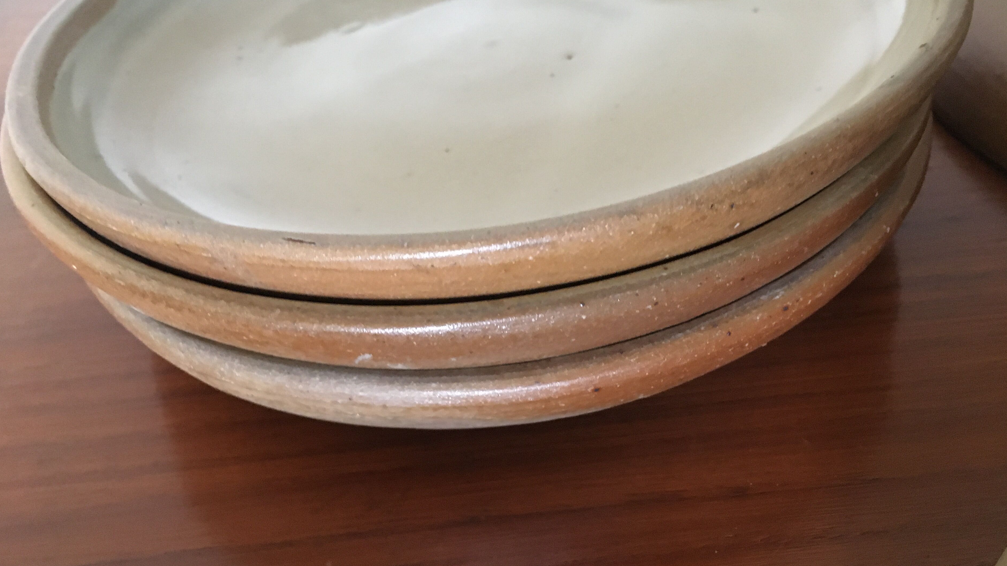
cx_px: 536
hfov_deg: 58.0
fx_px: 908
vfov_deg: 34.6
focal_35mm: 34
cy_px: 300
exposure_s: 1/17
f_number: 2.2
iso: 250
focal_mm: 4.15
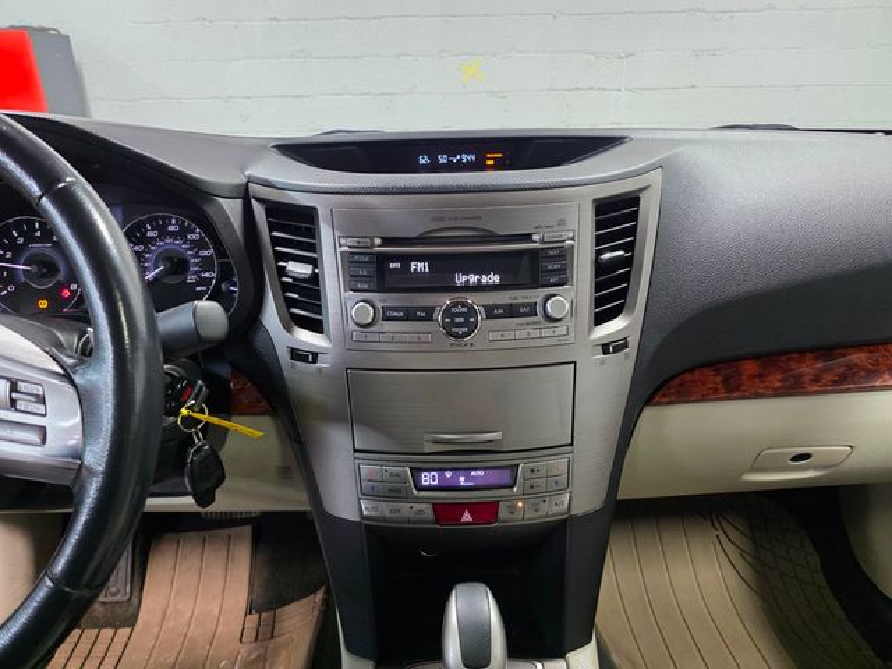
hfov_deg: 73.9
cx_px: 446
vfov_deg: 58.9
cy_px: 334
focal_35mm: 23
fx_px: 593
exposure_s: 1/120
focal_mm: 6.3
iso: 640
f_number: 1.7
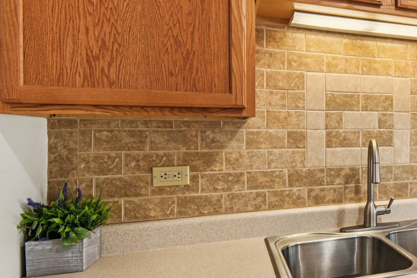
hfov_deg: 53.6
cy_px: 142
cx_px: 392
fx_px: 336
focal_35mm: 29
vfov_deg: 45.0
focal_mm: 10
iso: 100
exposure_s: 1/20
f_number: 8
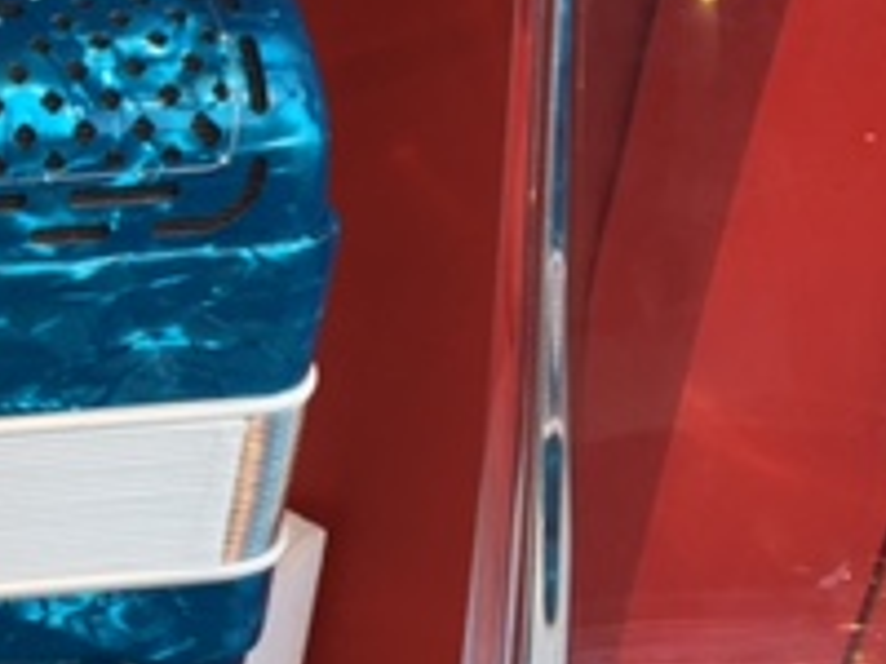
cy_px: 124
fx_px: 2380
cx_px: -359
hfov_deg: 19.0
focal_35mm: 93
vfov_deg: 15.8
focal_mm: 4.15
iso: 40
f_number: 2.2
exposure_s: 1/60
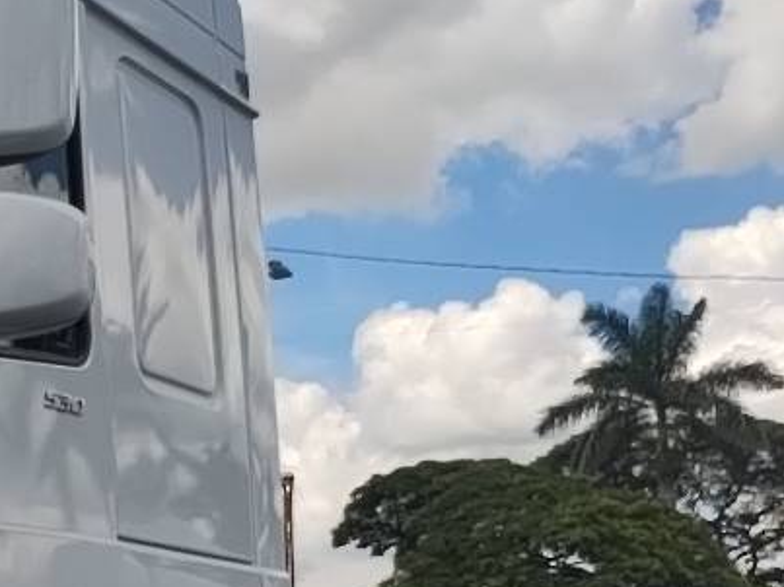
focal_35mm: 100
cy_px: 544
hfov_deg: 18.3
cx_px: -224
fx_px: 2264
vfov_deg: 14.6
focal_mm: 4.27
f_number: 1.8
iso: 100
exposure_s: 1/960
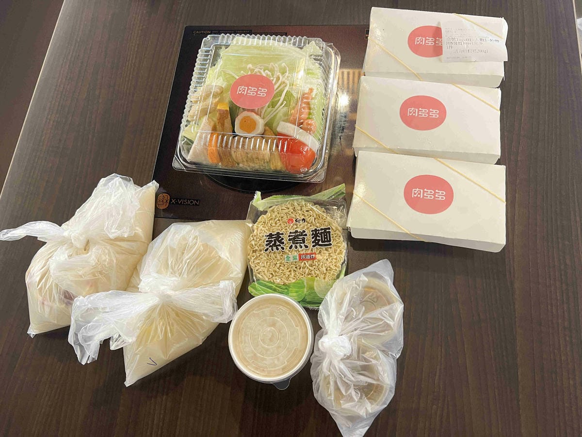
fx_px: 437
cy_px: 218
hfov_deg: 67.3
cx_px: 291
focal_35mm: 26
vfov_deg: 53.1
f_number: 1.5
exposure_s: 1/60
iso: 125
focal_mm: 5.7
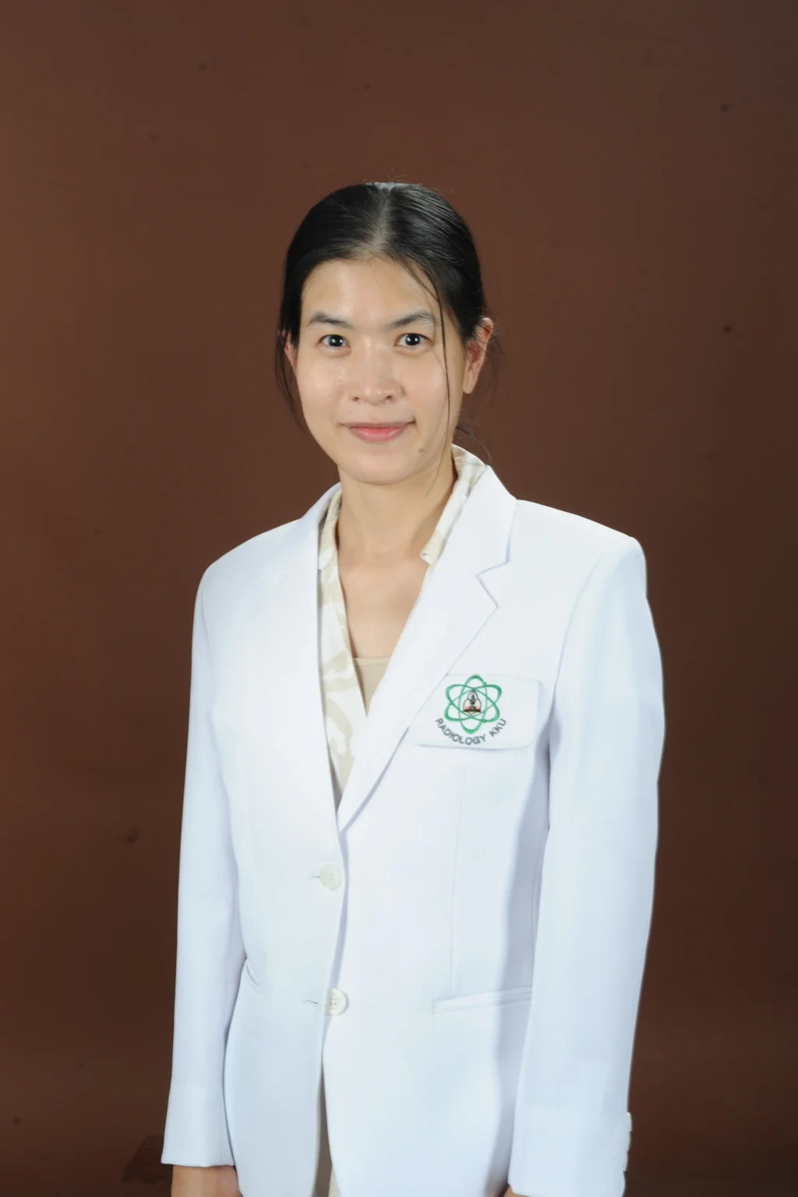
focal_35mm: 60
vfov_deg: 33.4
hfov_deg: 22.6
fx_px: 1995
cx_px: 399
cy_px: 598
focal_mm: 60
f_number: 11
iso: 500
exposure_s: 1/100
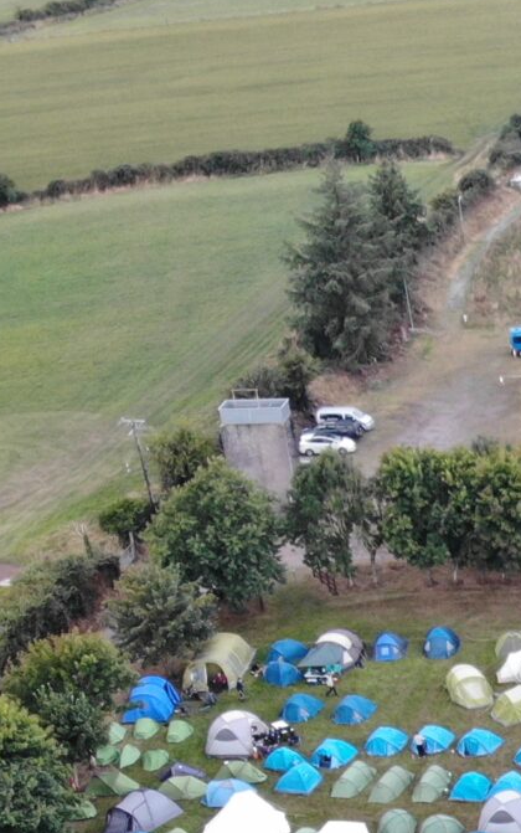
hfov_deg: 11.5
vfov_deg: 20.0
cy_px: 1016
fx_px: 2201
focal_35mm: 97
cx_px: 1181
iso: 100
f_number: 2.8
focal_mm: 4.5
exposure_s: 1/68.7
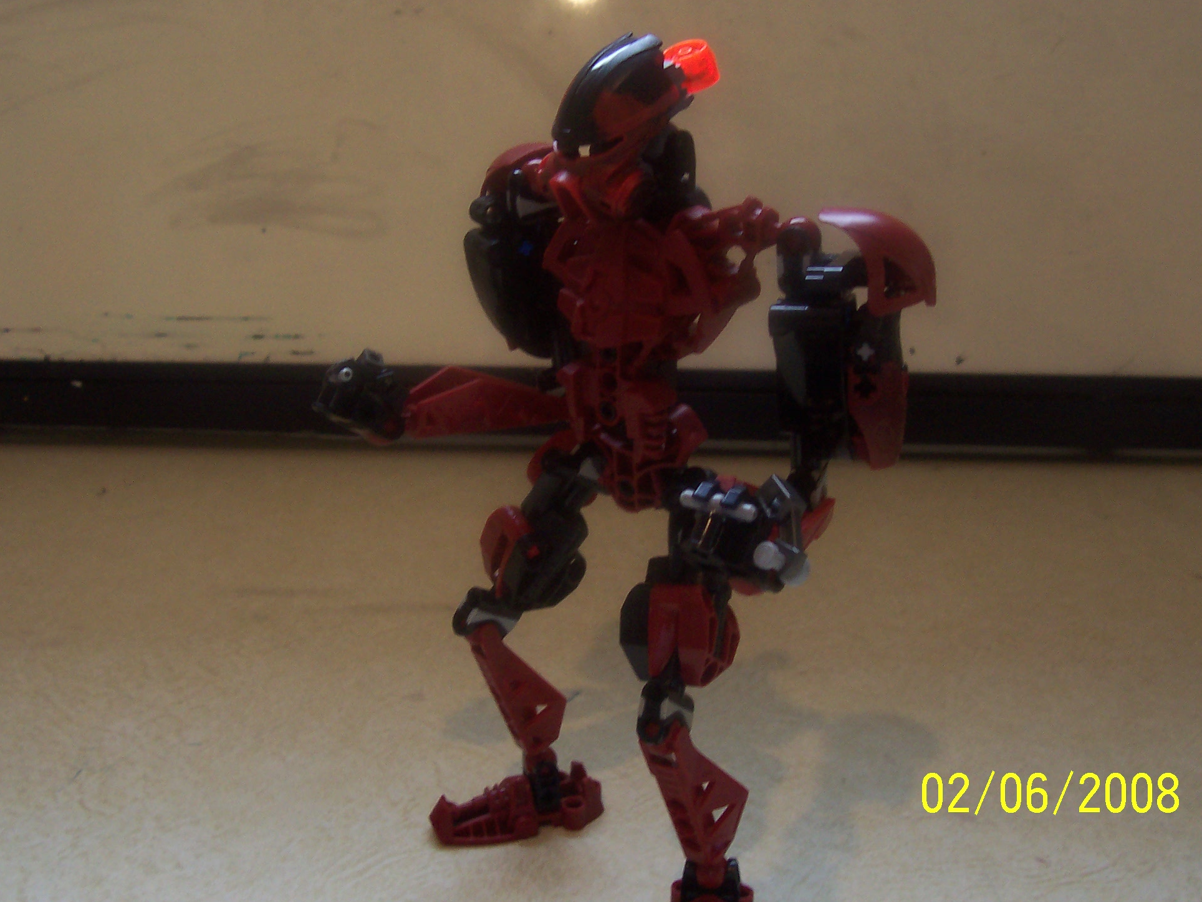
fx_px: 1354
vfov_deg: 36.8
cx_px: 615
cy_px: 437
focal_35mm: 39
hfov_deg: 47.9
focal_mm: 5.6
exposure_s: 1/60
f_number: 2.8
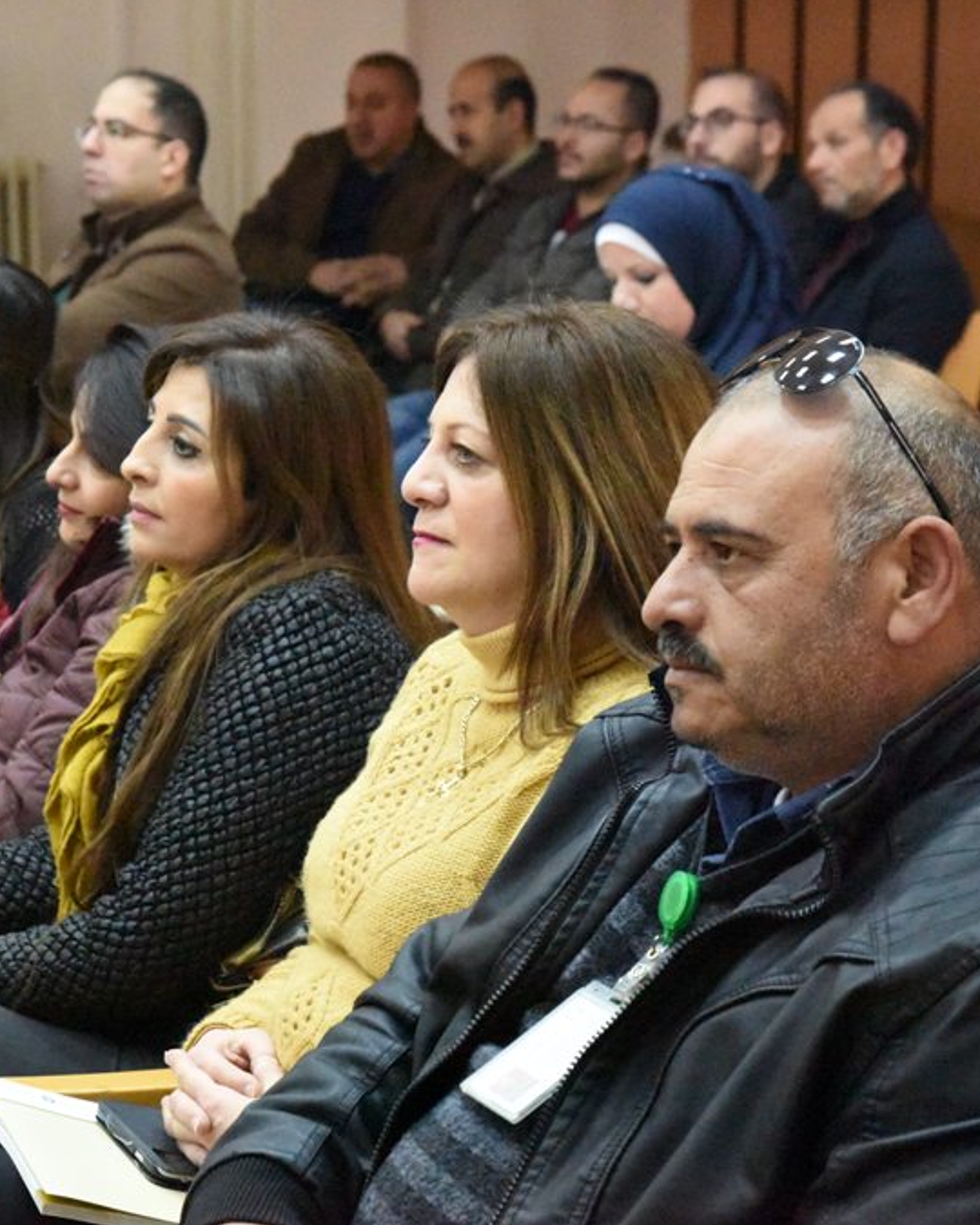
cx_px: 267
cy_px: 609
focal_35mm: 111
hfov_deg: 13.8
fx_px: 4024
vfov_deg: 17.3
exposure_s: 1/250
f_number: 8
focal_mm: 78
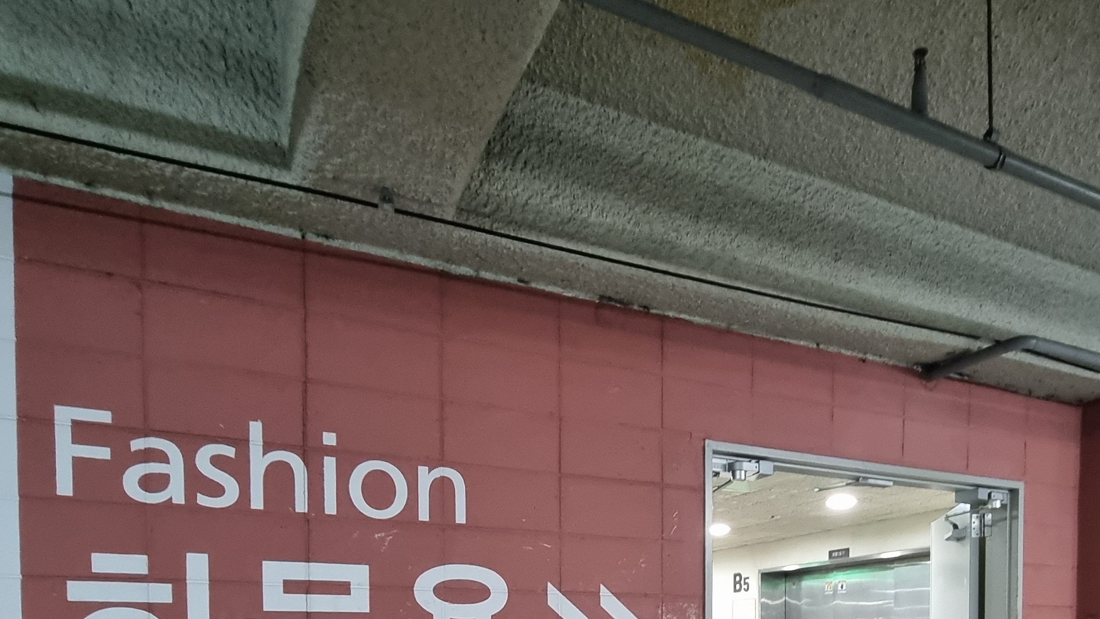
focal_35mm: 25
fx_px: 729
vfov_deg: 39.1
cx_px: 625
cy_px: 656
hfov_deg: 73.7
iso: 640
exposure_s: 1/24
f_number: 2.2
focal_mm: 2.2
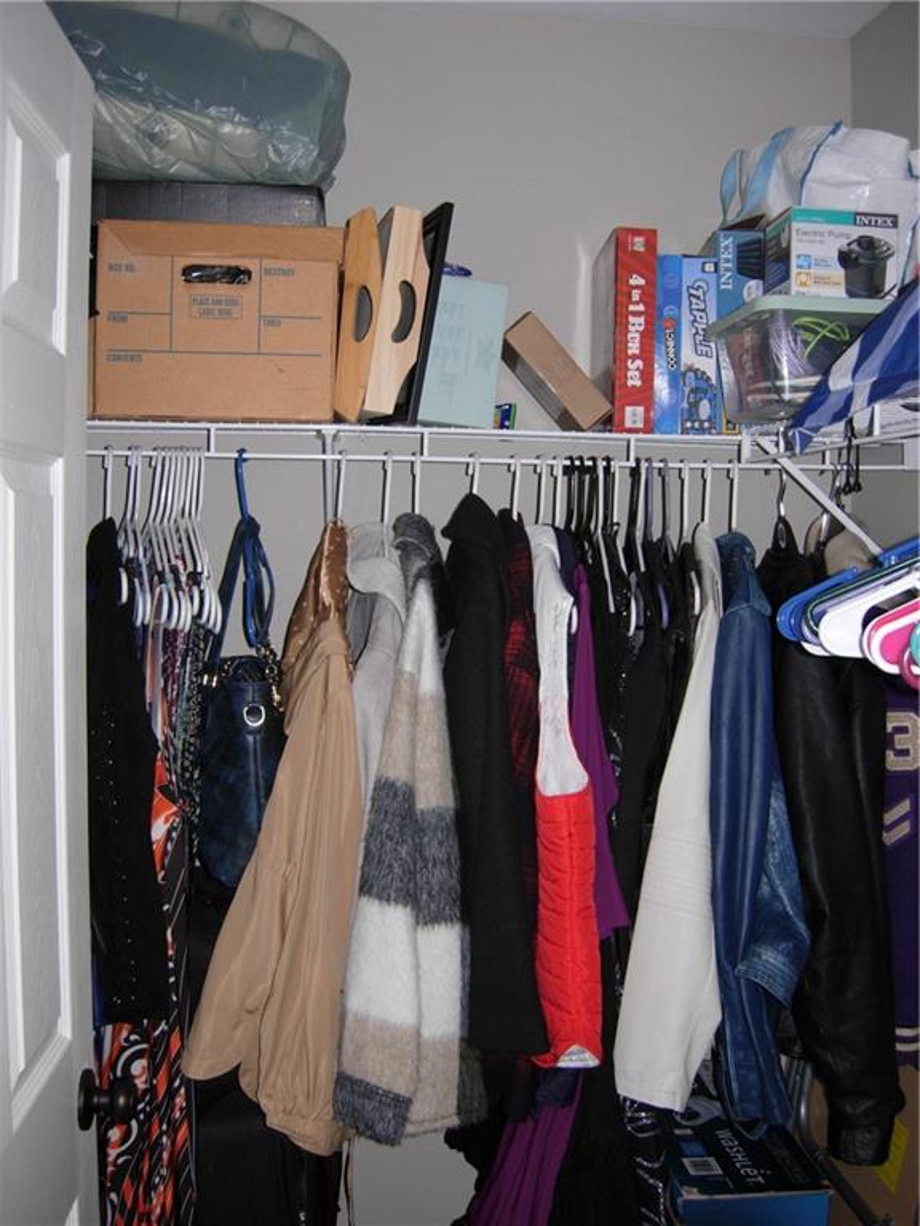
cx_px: 460
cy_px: 613
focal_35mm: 36
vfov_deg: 51.4
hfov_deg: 39.7
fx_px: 1276
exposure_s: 1/60.4
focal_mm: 7.5
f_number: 2.7
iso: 66
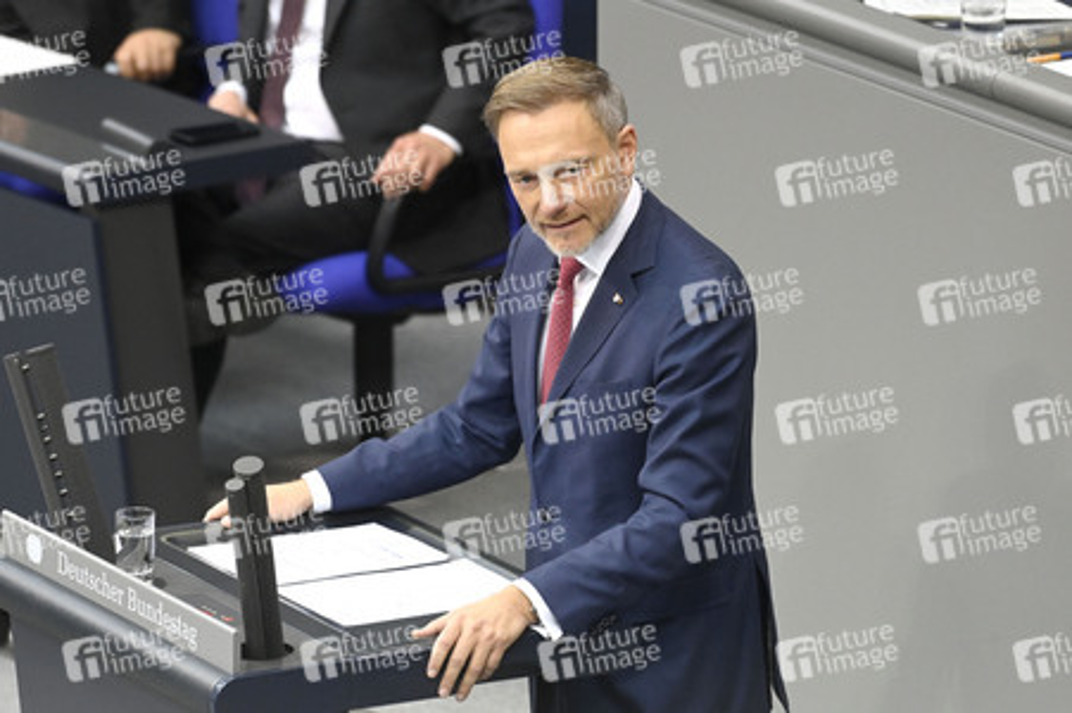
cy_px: 356
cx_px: 536
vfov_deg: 4.3
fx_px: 9522
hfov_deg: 6.4
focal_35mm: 320
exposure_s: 1/400
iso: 10000
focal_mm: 320
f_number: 5.6
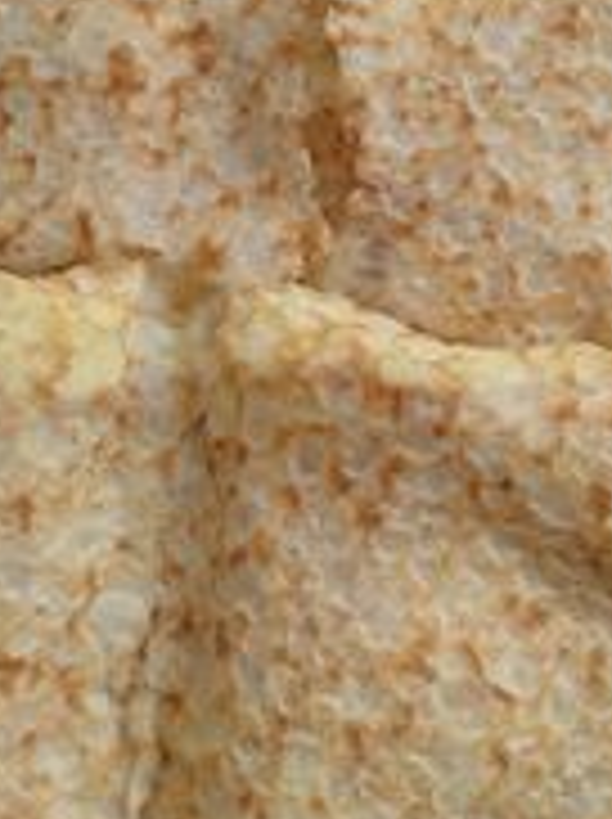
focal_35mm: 61
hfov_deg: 24.0
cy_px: 171
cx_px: 324
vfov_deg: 31.0
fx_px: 1441
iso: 100
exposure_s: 1/129
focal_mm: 4.74
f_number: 1.79
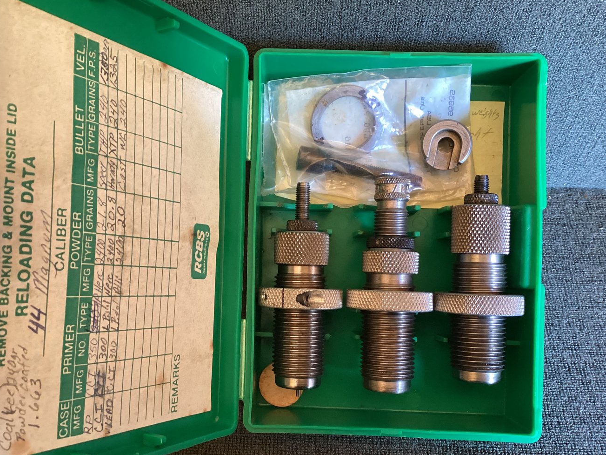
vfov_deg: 39.6
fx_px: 630
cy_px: 255
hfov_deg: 51.2
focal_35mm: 36
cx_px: 263
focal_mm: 3.3
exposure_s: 1/50
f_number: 2.4
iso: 320
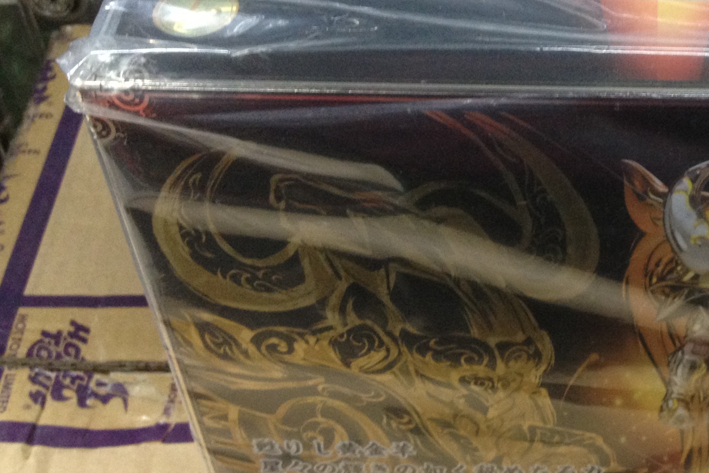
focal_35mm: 71
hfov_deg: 27.0
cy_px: 161
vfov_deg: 19.1
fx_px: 1398
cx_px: 690
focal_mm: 4.28
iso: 200
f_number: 2.4
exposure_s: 1/20
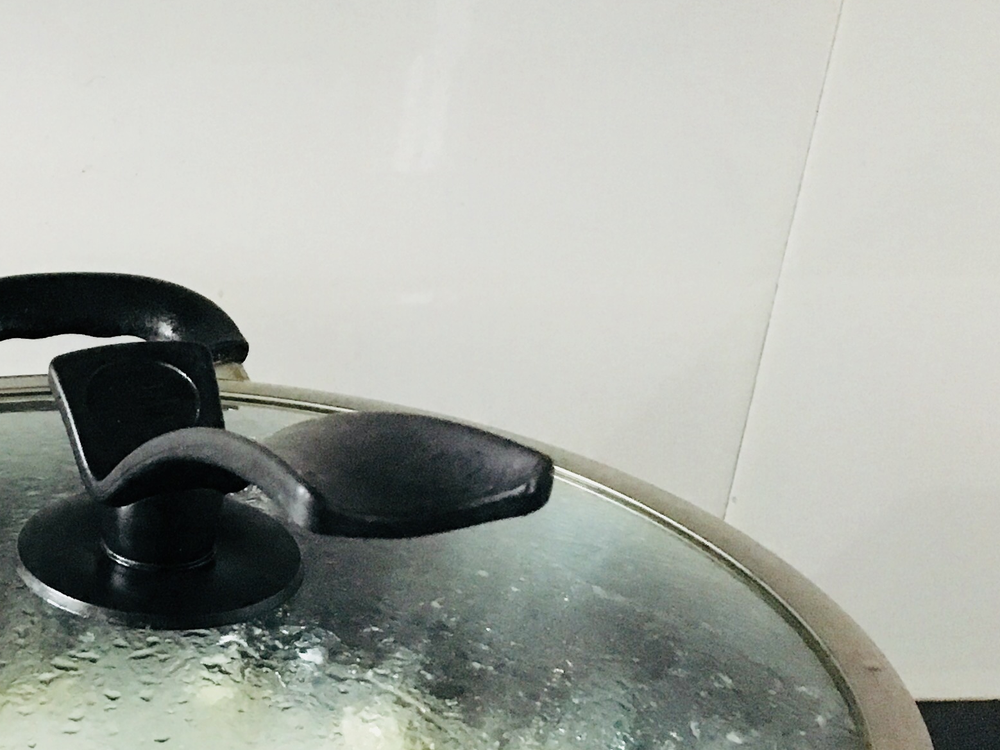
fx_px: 2166
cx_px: -205
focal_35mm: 75
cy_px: 850
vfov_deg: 18.8
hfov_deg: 23.7
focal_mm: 4.15
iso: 250
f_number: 2.2
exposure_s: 1/17
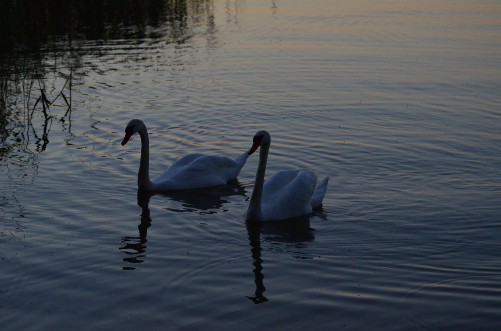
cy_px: 166
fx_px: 1458
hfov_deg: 19.5
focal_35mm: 105
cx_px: 250
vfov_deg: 13.0
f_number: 4.5
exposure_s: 1/2500
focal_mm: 70
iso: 2000
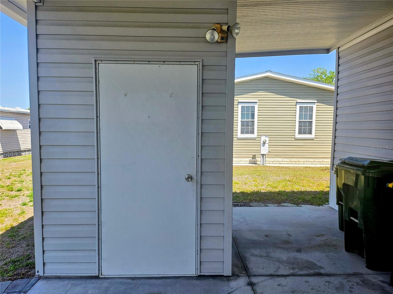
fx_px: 272
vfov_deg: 56.8
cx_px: 196
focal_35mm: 24
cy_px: 147
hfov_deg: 71.6
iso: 50
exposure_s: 1/1737
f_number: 1.8
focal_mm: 5
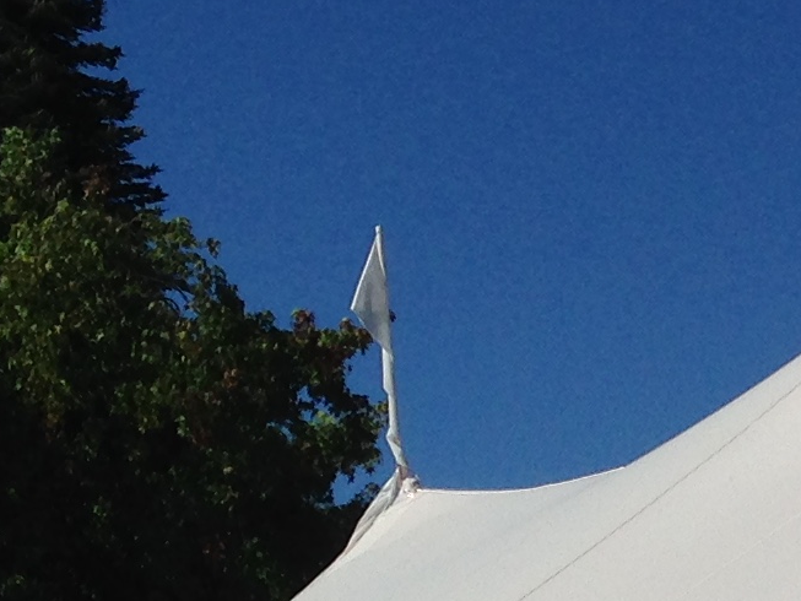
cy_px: 941
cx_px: 919
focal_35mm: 165
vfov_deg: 8.8
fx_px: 3819
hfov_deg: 11.8
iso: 50
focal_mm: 4.12
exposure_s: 1/4926
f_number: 2.4
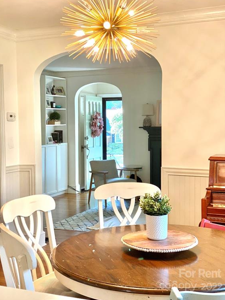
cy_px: 148
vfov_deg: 36.2
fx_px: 460
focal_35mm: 53
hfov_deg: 27.5
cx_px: 112
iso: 160
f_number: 2
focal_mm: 6
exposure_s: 1/60
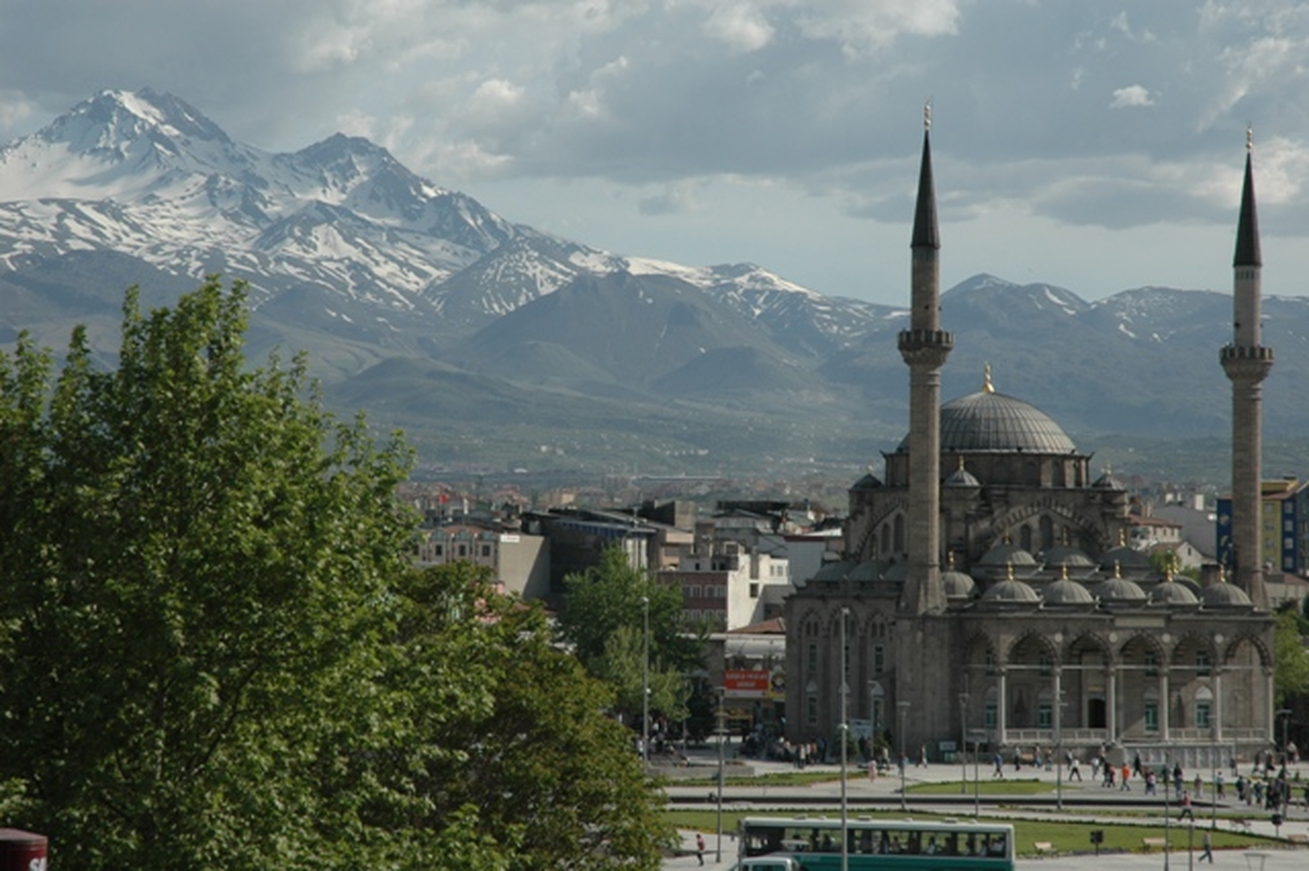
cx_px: 654
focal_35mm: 105
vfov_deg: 13.0
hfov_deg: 19.5
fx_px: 3816
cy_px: 436
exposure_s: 1/400
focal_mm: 70
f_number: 10
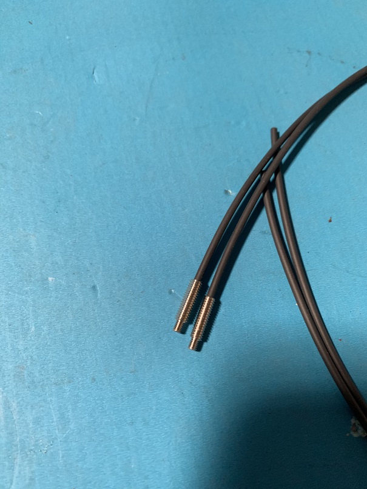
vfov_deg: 67.3
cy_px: 244
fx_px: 368
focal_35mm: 26
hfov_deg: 53.1
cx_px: 184
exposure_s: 1/60
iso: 320
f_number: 1.8
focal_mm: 4.25
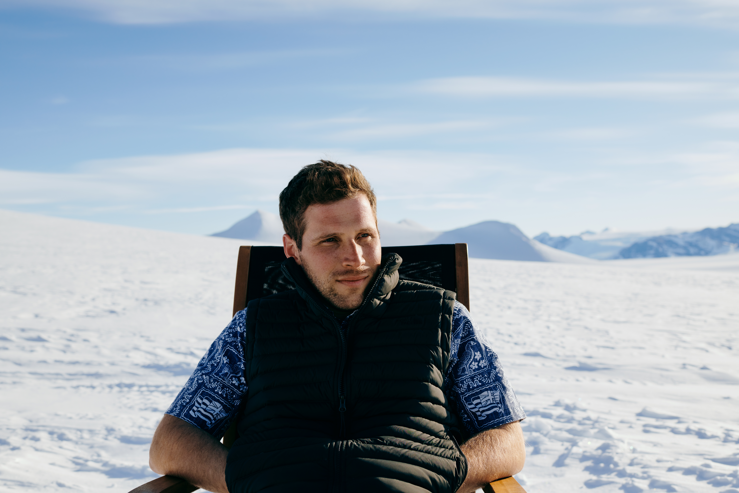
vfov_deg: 37.9
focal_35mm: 35
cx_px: 370
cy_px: 246
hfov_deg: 54.4
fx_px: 718
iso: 100
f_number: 5.6
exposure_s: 1/1600
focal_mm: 35
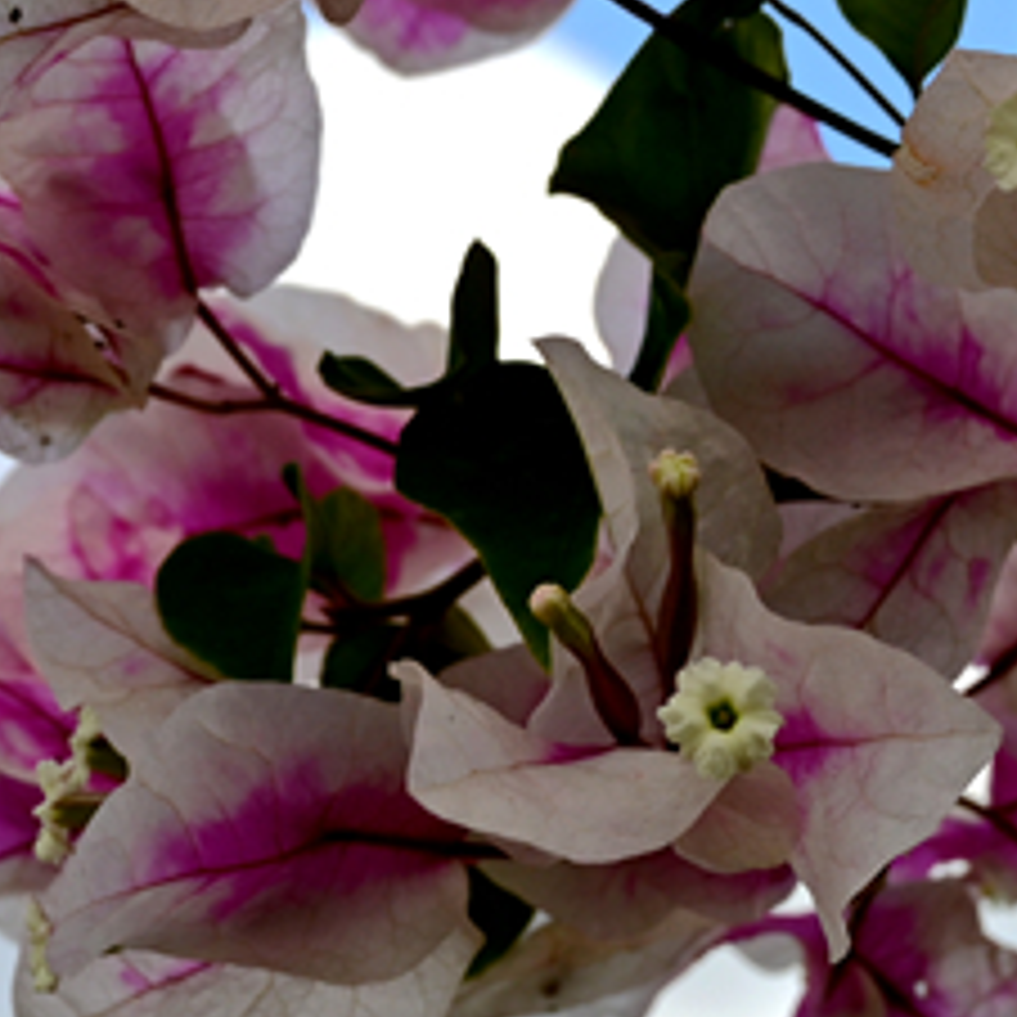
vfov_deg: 11.4
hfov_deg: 11.5
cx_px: 410
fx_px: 5028
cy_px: 0
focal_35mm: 151
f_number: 8
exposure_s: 1/160
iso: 110
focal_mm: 33.5
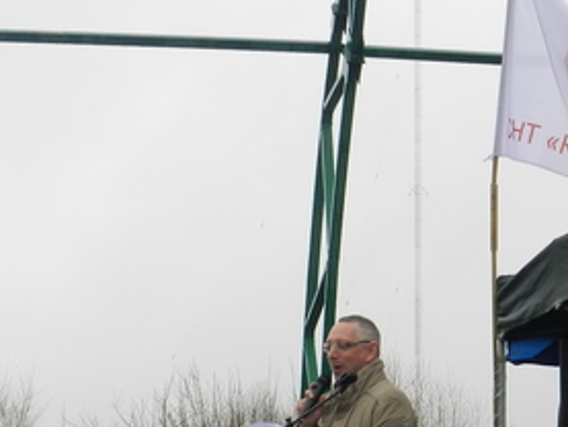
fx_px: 2807
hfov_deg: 11.5
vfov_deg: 8.7
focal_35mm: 171
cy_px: 340
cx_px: 397
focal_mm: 12.1
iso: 160
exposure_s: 1/125
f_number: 4.7
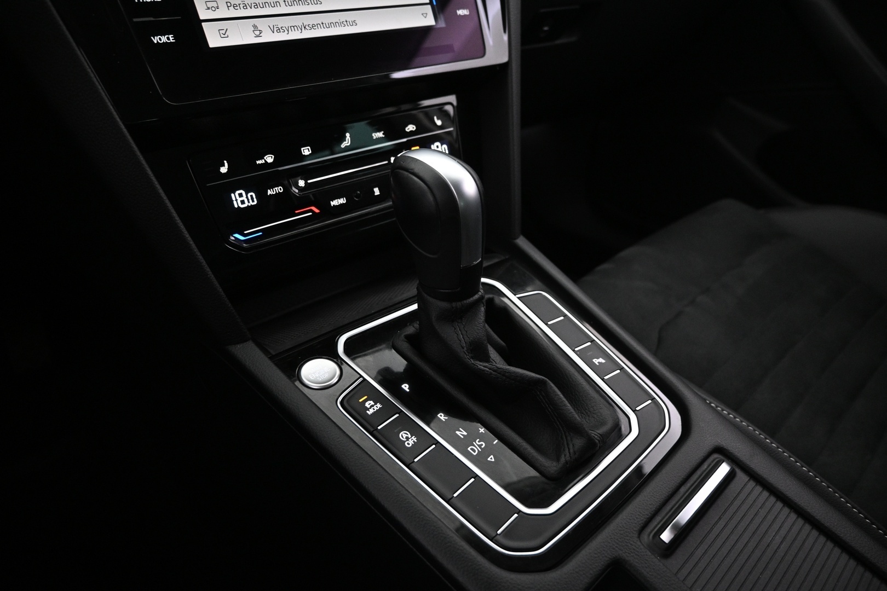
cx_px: 444
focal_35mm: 24
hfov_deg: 73.7
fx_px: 591
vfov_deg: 53.1
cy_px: 296
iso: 1600
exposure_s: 1/30
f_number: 3.5
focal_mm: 16
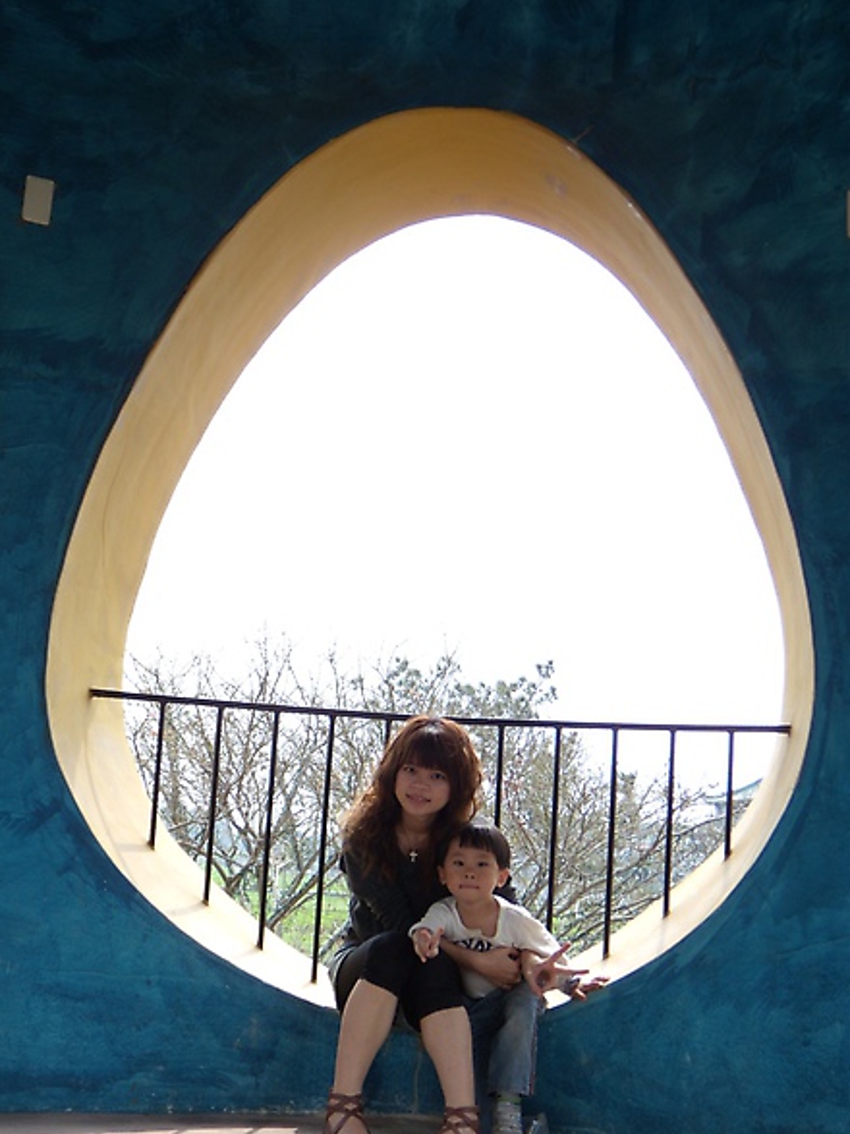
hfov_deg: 30.9
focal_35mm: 47
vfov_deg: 40.4
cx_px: 419
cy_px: 570
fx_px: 1539
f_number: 3.7
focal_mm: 9.9
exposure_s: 1/250
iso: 100
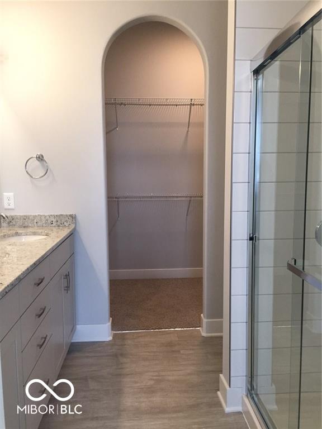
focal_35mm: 29
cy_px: 214
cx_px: 161
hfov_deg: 48.2
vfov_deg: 61.7
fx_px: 360
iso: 50
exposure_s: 1/30
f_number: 2.2
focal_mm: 4.15
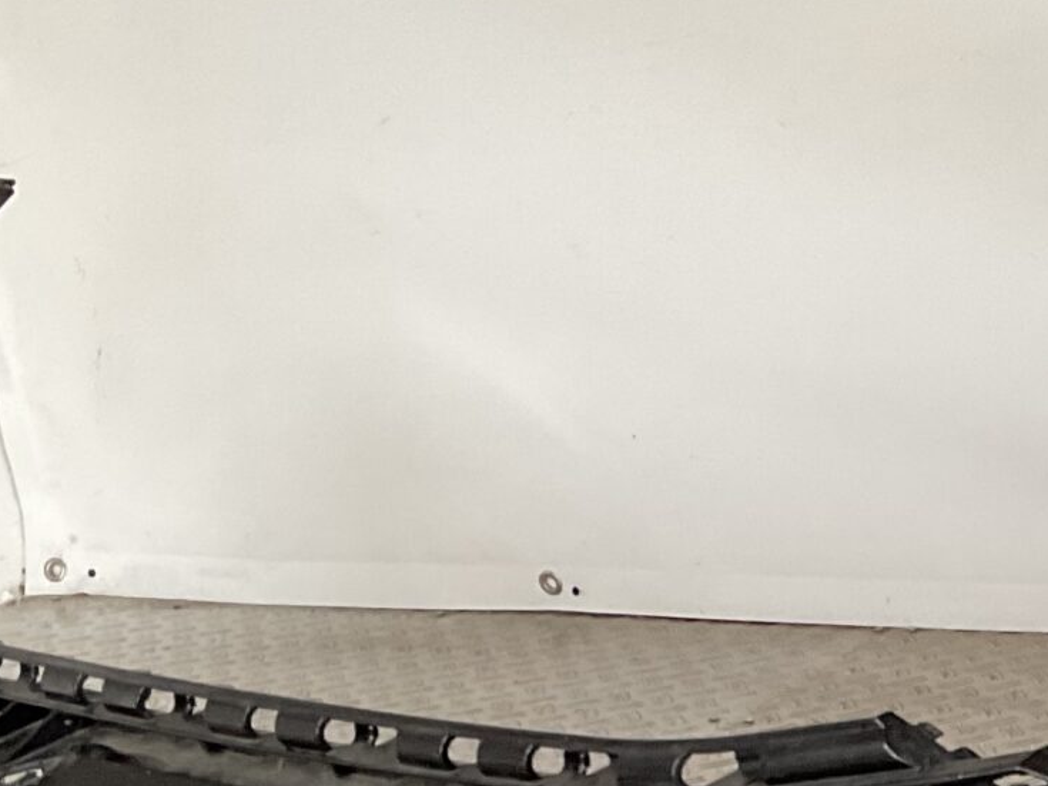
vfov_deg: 14.0
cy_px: 1040
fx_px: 3057
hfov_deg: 18.5
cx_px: 1248
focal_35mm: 101
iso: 64
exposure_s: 1/60
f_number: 1.8
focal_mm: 3
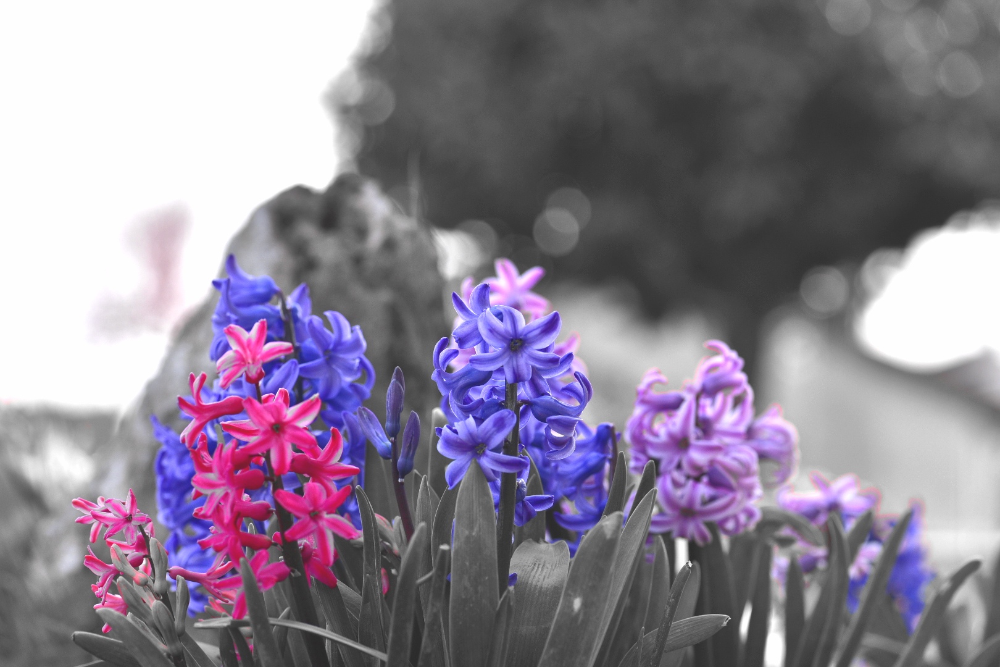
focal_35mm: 105
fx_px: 2916
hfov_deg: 19.5
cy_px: 334
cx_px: 500
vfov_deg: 13.0
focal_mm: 105
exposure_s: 1/350
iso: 400
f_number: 6.7
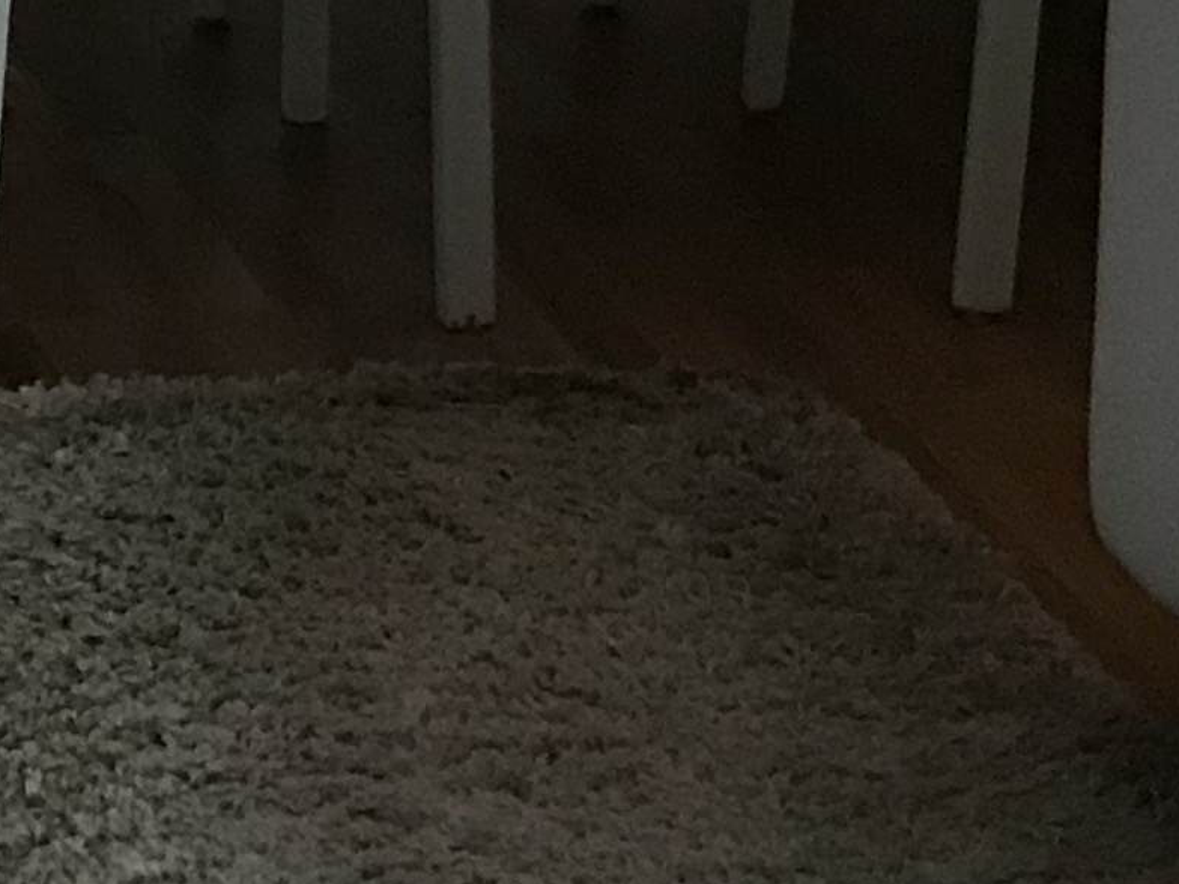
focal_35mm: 144
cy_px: -770
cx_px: -56
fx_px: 4905
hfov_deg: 13.5
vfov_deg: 9.7
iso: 100
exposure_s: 1/17
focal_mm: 3.99
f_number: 1.8
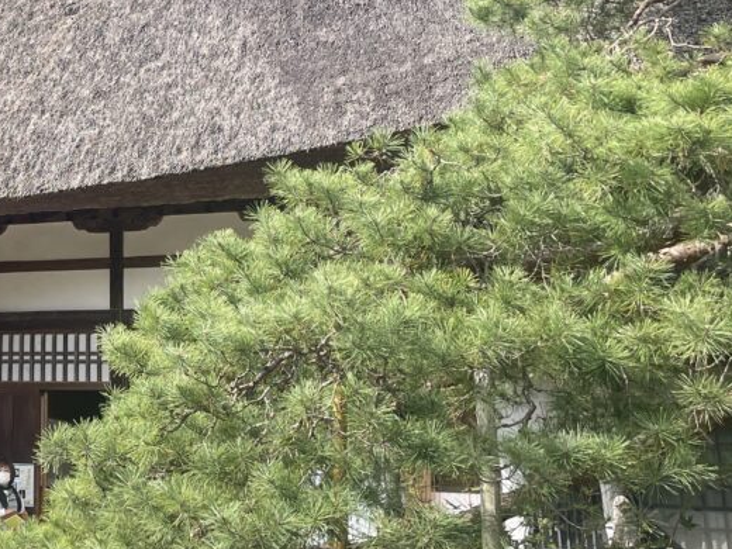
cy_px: 103
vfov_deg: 22.6
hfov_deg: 27.5
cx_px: -84
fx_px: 1353
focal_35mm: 64
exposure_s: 1/1092
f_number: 1.6
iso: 32
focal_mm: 4.2
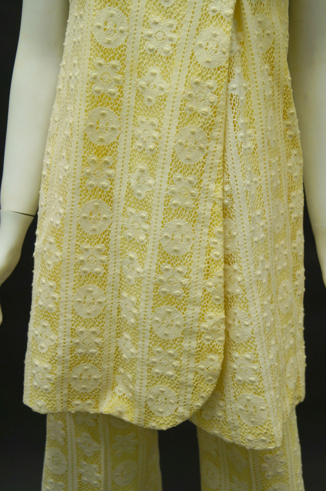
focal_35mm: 42
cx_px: 163
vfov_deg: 46.5
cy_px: 246
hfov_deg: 31.8
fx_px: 572
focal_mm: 28
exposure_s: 1/60
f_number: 4.5
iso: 320
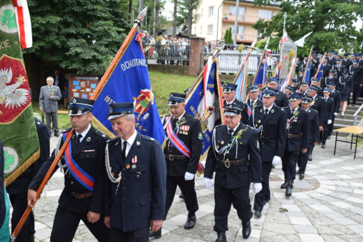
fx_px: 408
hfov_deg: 47.9
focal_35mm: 40
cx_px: 182
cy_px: 121
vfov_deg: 33.0
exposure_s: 1/200
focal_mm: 27
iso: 400
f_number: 7.1
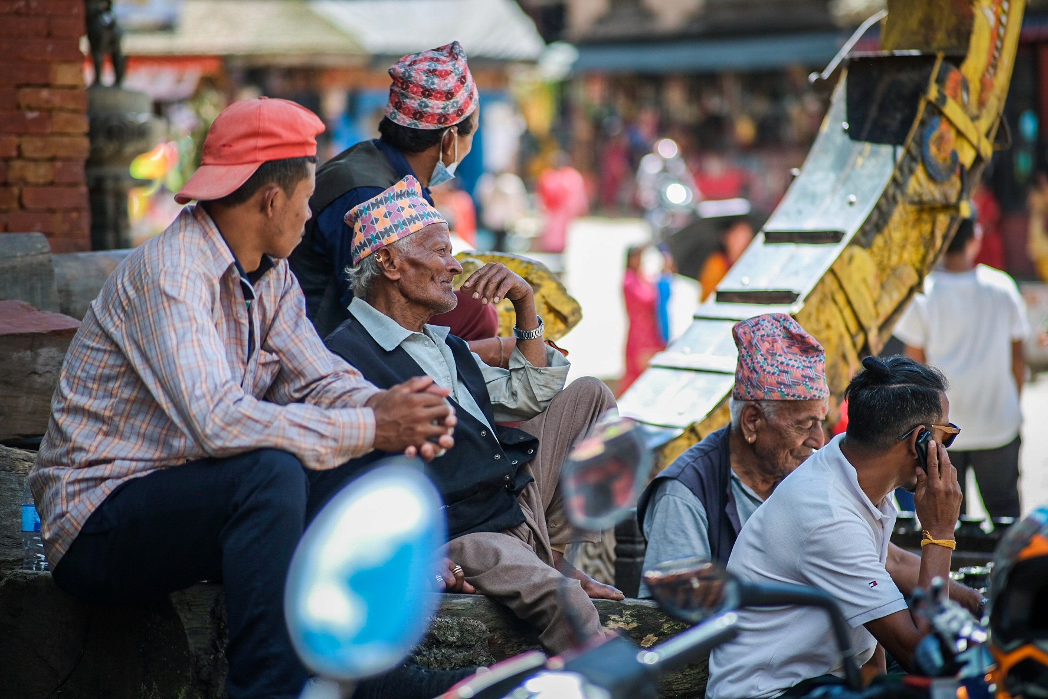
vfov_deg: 10.7
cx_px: 524
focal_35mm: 128
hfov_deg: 16.0
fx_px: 3726
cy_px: 350
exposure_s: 1/1600
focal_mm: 85
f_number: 1.8
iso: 160
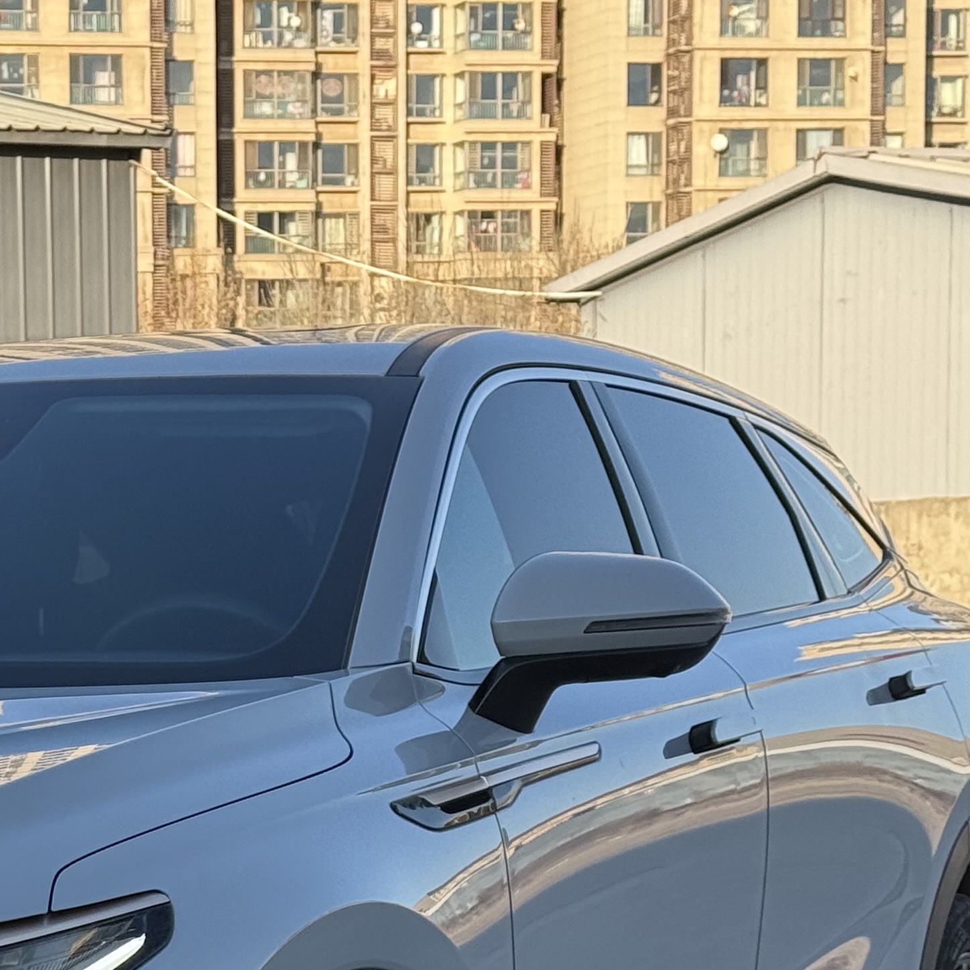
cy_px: 920
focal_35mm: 118
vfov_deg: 14.6
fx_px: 3741
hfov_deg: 14.4
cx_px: -138
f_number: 1.78
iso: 64
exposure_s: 1/1575
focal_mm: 6.76
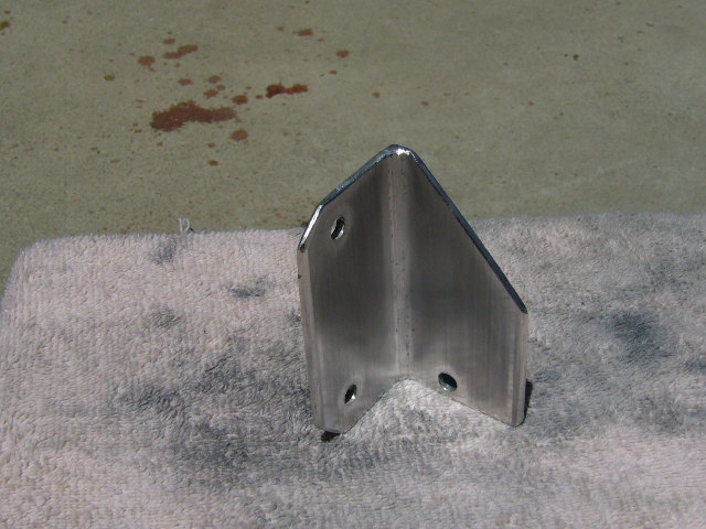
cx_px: 353
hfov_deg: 31.7
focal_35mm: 61
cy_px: 264
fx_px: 1244
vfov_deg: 24.0
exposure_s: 1/1300
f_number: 6.3
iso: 100
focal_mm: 7.5
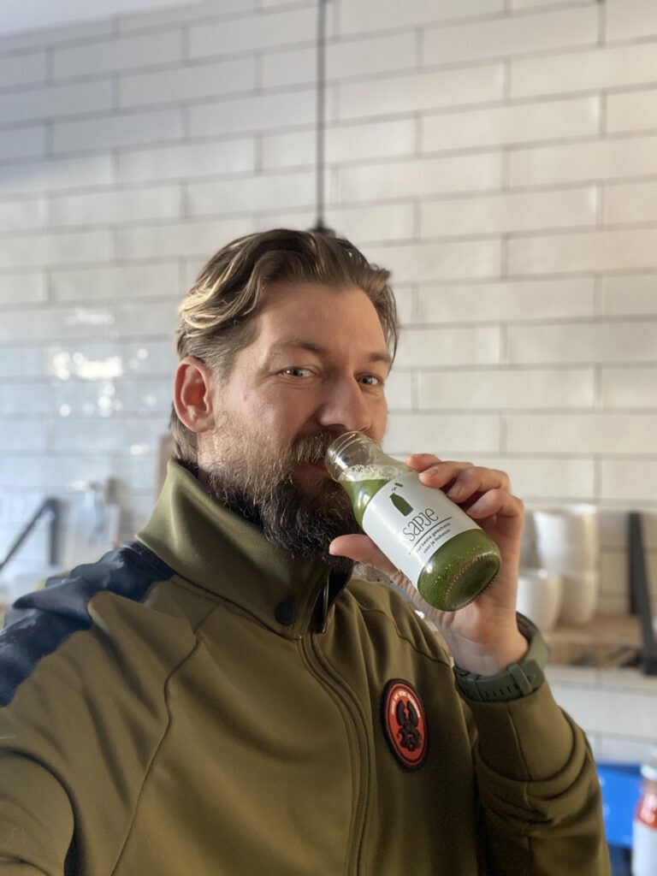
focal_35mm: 30
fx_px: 759
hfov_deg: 46.8
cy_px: 438
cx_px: 328
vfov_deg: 60.0
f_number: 2.2
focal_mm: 2.71
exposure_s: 1/60
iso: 250
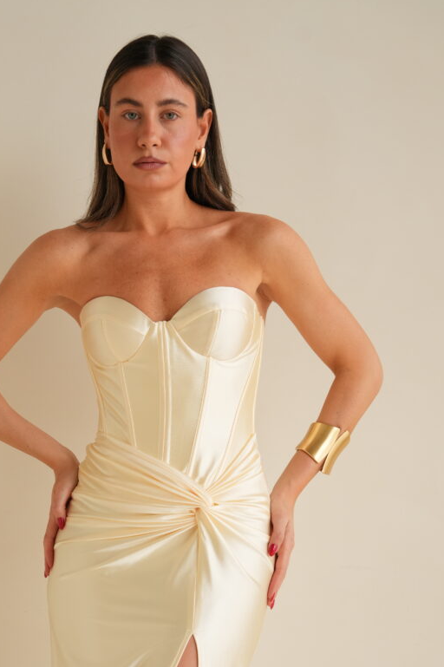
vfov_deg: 21.0
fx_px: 1796
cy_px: 443
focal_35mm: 97
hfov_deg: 14.1
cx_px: 159
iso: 640
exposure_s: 1/100
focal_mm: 70
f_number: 5
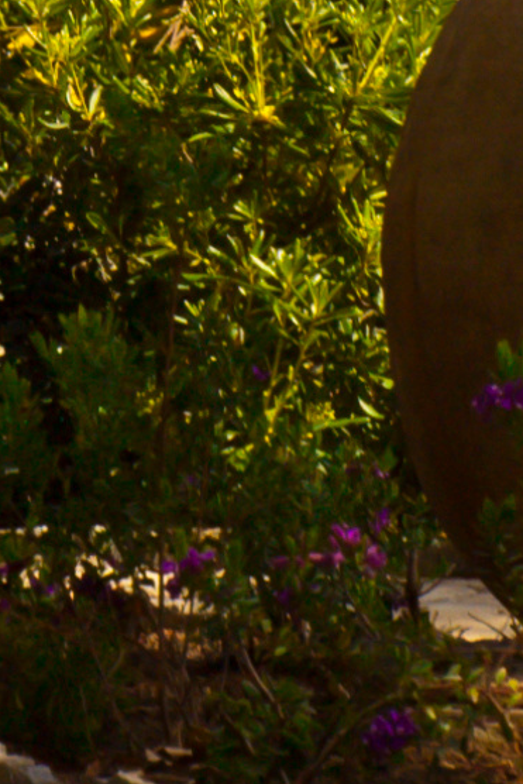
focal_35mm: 527
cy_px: -302
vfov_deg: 3.9
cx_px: 75
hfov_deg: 2.6
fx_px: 11470
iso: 200
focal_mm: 65
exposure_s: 1/320
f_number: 9
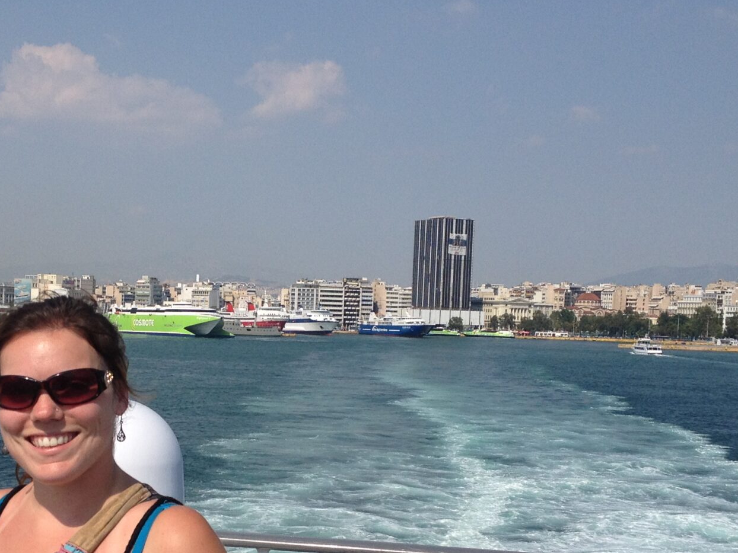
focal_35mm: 72
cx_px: 242
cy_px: 411
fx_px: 1535
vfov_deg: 20.3
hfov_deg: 26.9
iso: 50
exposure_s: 1/3247
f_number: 2.4
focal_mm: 4.28
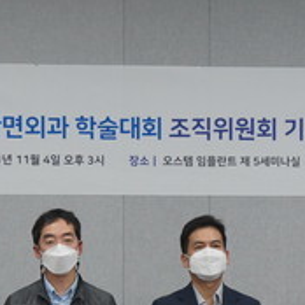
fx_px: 1360
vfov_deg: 12.6
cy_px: 306
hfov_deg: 12.8
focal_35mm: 136
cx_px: 89
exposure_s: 1/160
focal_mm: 31
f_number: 5
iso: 1000
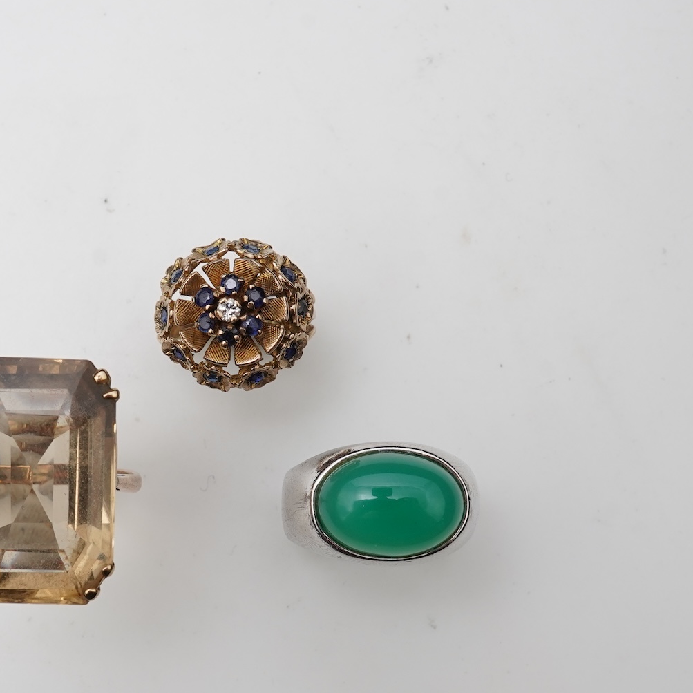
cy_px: 443
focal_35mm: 75
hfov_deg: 22.9
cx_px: 210
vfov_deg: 23.0
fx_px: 1699
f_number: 18
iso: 400
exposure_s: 1/125
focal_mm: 30
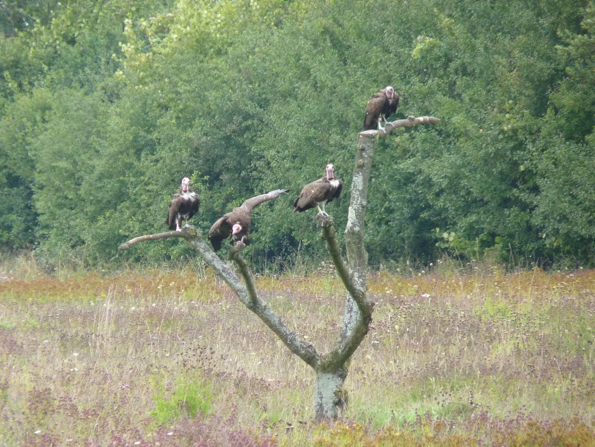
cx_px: 298
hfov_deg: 4.1
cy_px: 224
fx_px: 8354
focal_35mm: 486
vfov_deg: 3.1
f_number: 4.4
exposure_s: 1/320
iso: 400
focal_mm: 86.4
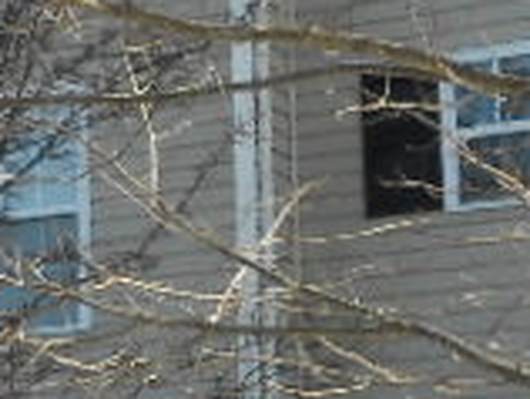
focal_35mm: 168
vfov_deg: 8.8
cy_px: 308
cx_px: -533
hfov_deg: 10.7
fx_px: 2576
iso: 80
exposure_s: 1/500
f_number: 3.2
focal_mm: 4.6
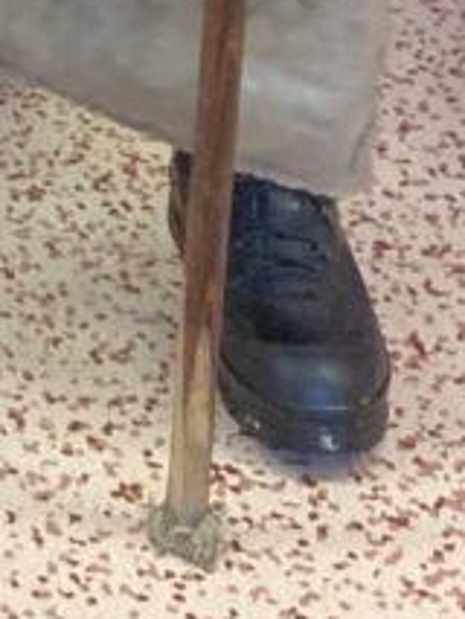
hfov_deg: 6.8
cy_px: -1598
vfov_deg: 7.5
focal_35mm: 210
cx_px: -535
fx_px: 3758
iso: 64
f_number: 1.8
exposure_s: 1/50
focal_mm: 3.99
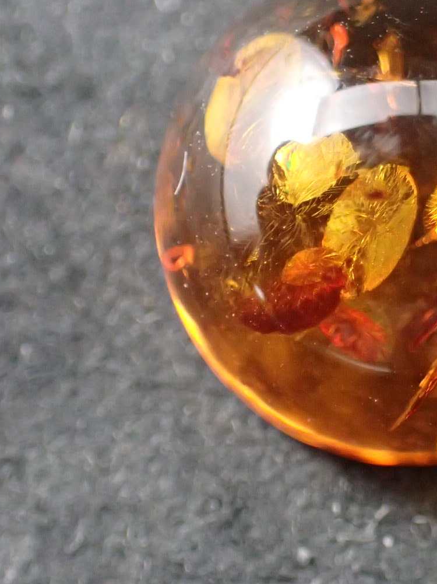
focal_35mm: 142
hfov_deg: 10.4
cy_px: 202
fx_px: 2392
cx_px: 420
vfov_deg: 13.9
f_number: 4.2
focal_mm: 13.47
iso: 1250
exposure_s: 1/80
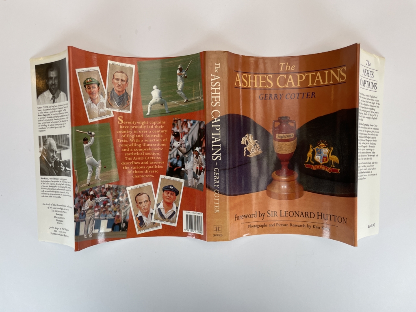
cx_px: 208
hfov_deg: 67.3
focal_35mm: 26
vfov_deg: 53.1
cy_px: 156
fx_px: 312
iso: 32
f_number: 1.6
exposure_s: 1/157
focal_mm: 4.2
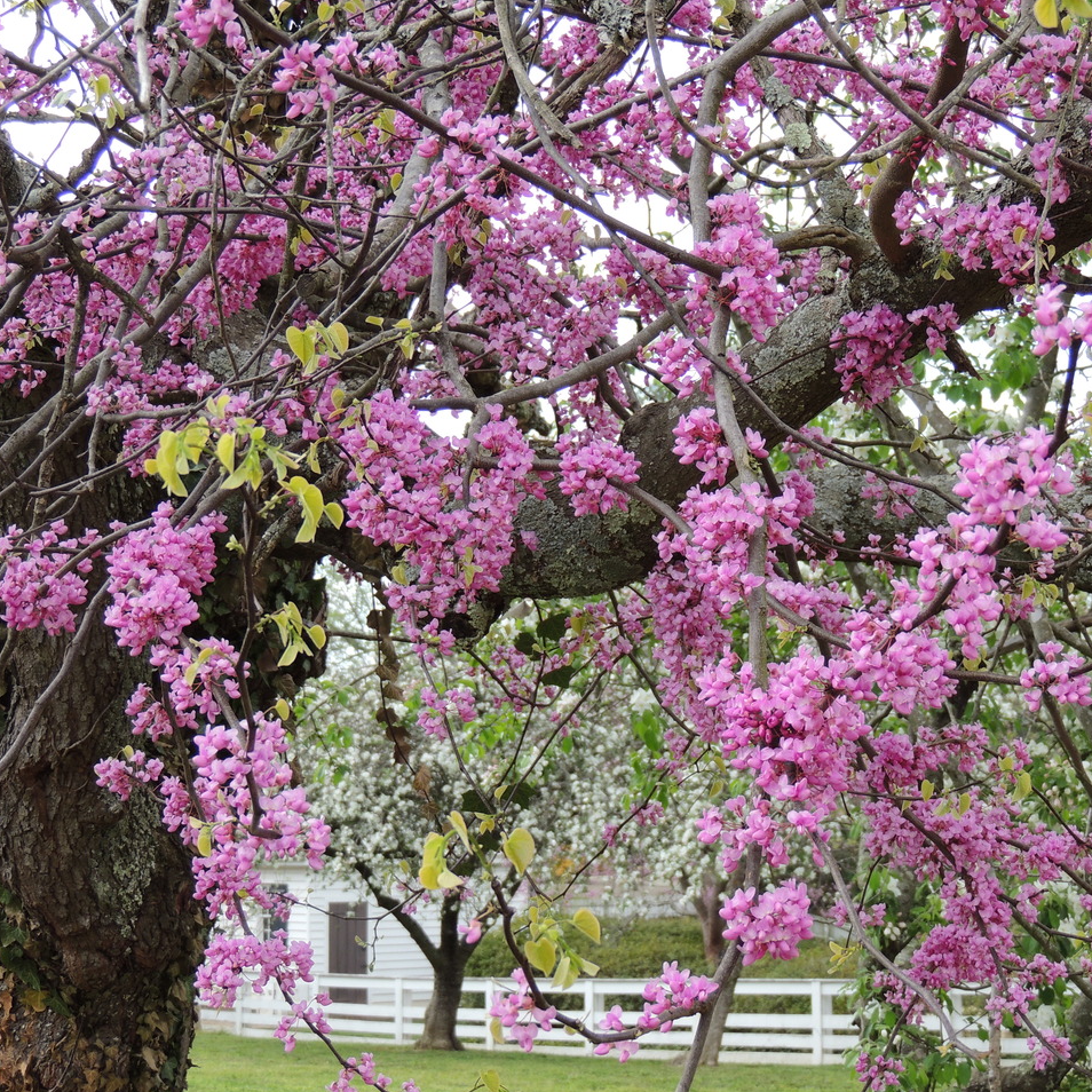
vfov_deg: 20.9
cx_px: 701
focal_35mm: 83
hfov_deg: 20.8
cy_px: 547
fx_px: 2962
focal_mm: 12.4
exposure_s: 1/200
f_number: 3.9
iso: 100
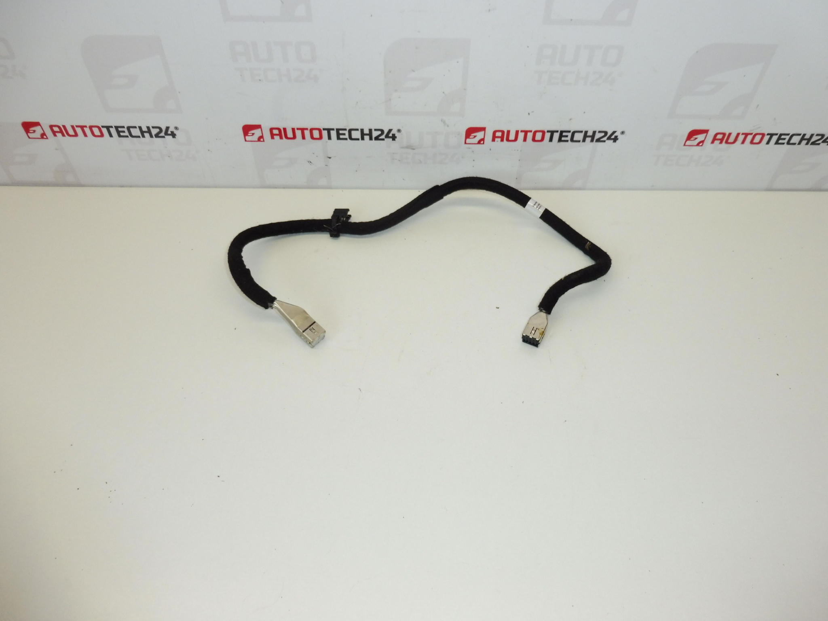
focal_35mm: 24
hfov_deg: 71.6
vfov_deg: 56.8
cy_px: 310
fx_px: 574
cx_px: 414
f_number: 3.5
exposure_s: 1/200
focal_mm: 4.3
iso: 200
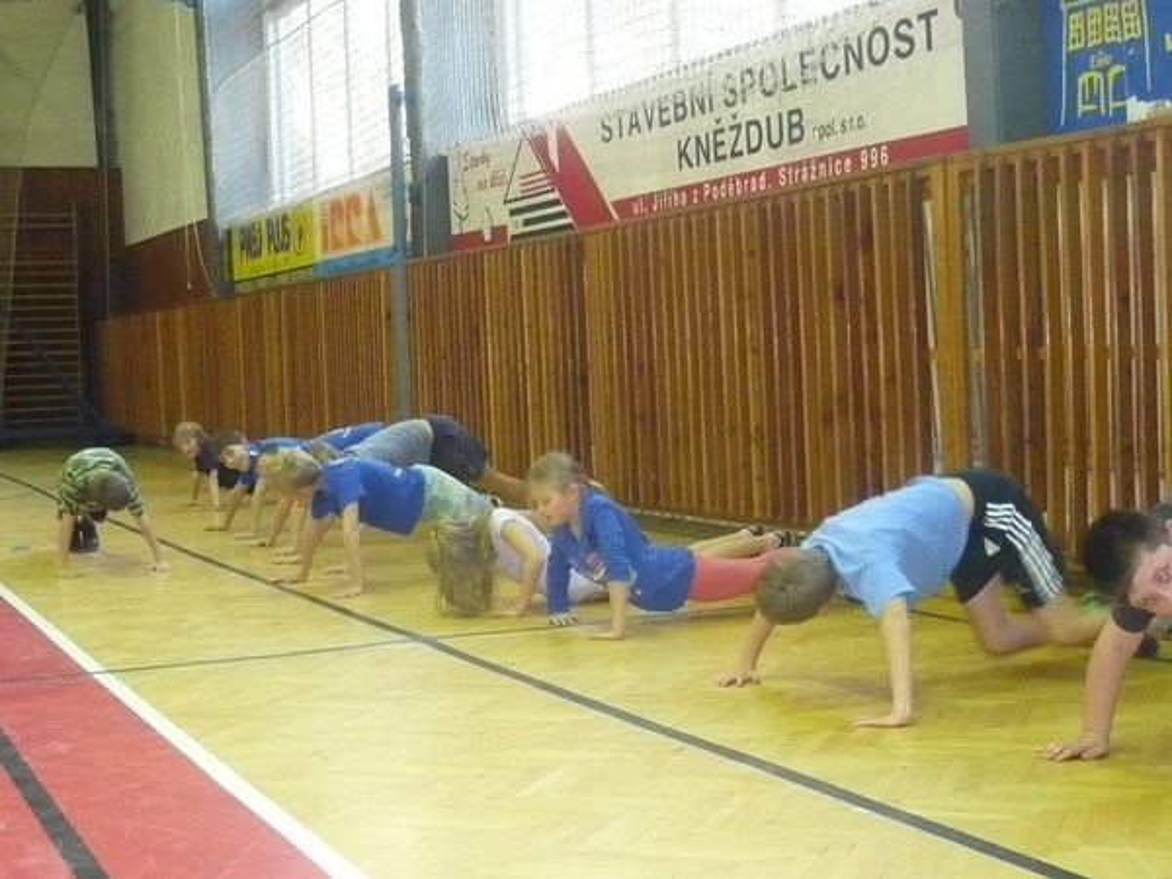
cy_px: 440
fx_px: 1862
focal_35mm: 55
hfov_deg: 34.9
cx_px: 586
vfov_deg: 26.6
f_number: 3
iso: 500
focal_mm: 6.6
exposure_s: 1/30
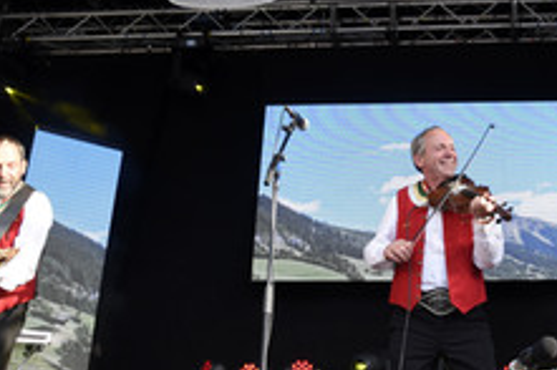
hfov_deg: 39.0
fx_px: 758
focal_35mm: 49
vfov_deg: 27.4
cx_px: 437
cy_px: 154
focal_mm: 24
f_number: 8
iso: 400
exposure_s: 1/160
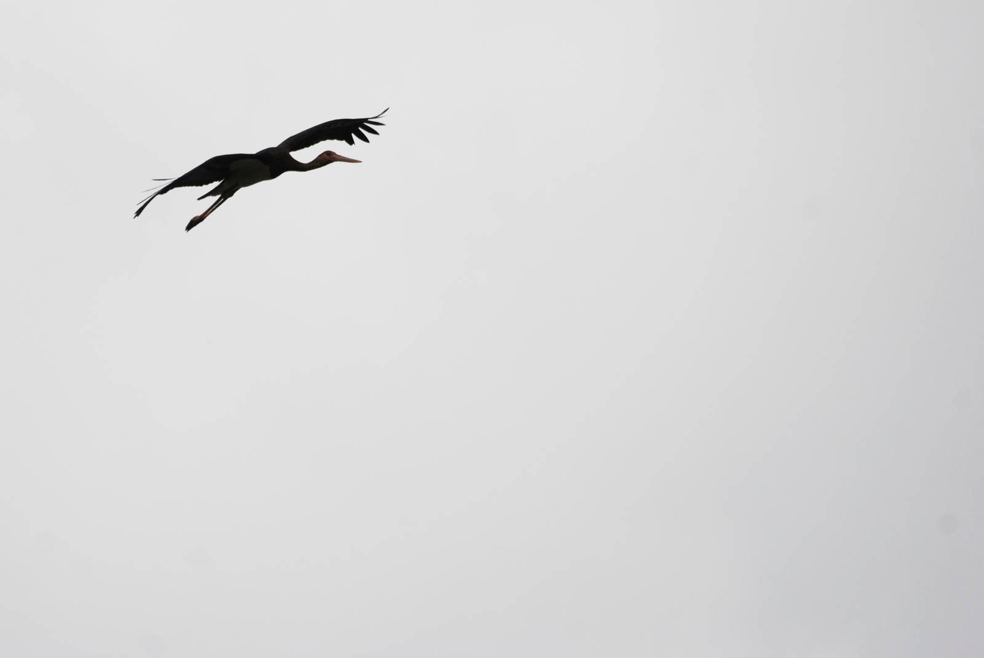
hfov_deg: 2.7
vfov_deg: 1.8
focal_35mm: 750
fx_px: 20524
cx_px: 492
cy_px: 329
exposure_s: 1/1000
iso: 200
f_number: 6.3
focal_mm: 500
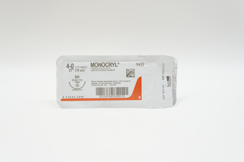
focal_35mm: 44
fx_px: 295
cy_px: 81
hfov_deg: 45.0
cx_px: 122
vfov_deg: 30.8
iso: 400
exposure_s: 1/50
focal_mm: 29
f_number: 6.3
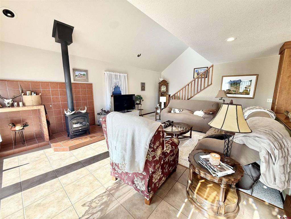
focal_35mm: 14
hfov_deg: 102.1
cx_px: 146
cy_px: 110
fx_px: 118
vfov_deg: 85.7
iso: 64
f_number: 2.2
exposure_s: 1/150
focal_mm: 2.22
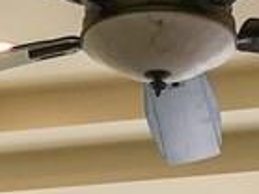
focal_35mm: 206
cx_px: 177
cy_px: 649
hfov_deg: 9.6
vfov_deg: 6.4
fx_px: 1540
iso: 20
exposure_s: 1/193
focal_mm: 3.99
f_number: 1.8
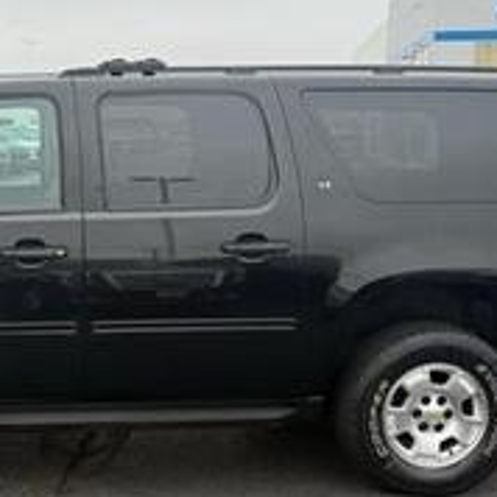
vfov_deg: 28.6
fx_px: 975
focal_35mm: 60
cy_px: 279
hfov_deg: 27.8
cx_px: 78
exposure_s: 1/174
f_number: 1.78
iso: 64
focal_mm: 6.76
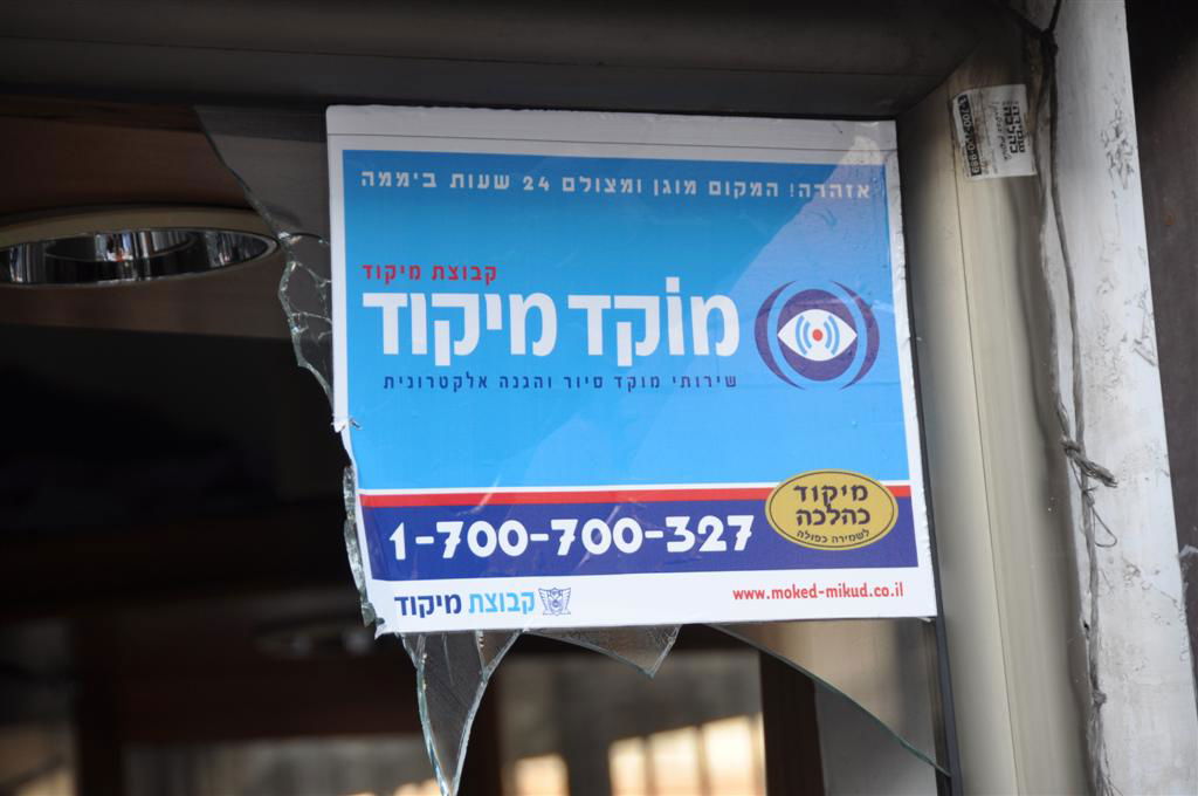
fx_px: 5584
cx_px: 599
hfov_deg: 12.2
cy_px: 398
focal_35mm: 168
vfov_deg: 8.1
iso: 200
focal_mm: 112
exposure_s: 1/125
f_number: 5.6
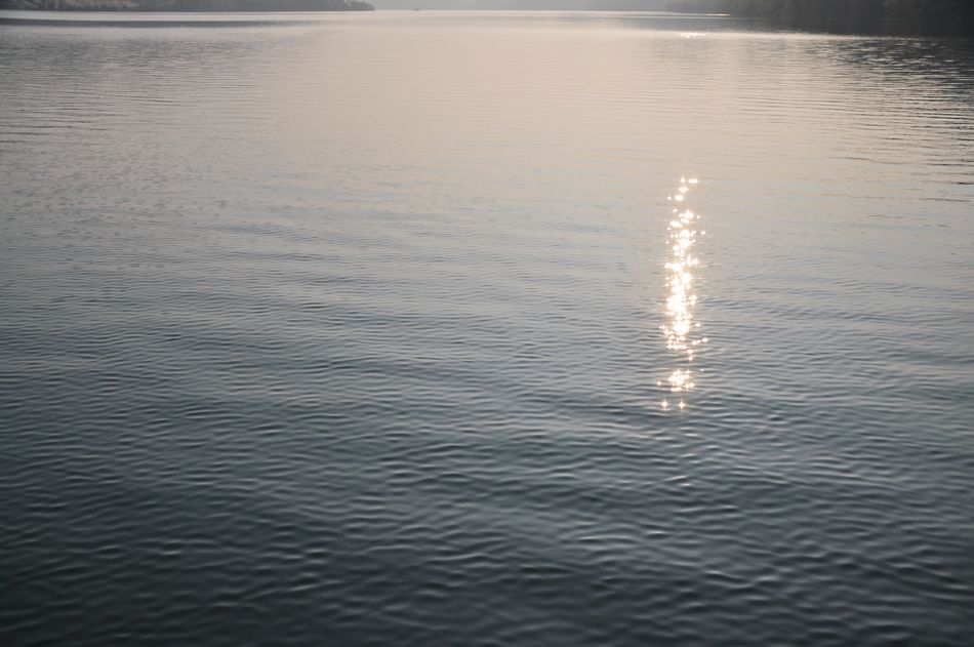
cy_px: 324
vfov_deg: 39.9
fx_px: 892
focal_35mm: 33
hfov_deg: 57.3
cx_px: 487
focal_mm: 22
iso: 200
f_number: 3.8
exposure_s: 1/4000
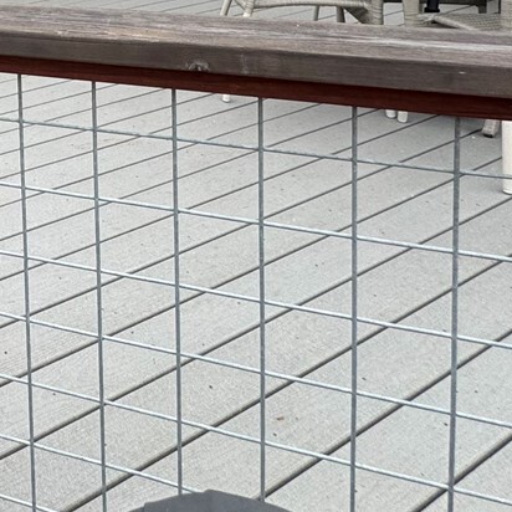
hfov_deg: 28.1
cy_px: -134
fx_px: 803
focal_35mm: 48
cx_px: -179
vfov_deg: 29.3
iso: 40
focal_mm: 2.22
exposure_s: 1/108
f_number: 2.2
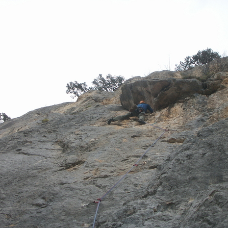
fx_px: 335
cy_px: 114
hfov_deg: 37.5
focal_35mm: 45
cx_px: 129
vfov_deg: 37.6
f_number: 3.5
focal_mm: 7.7
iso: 50
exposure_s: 1/125
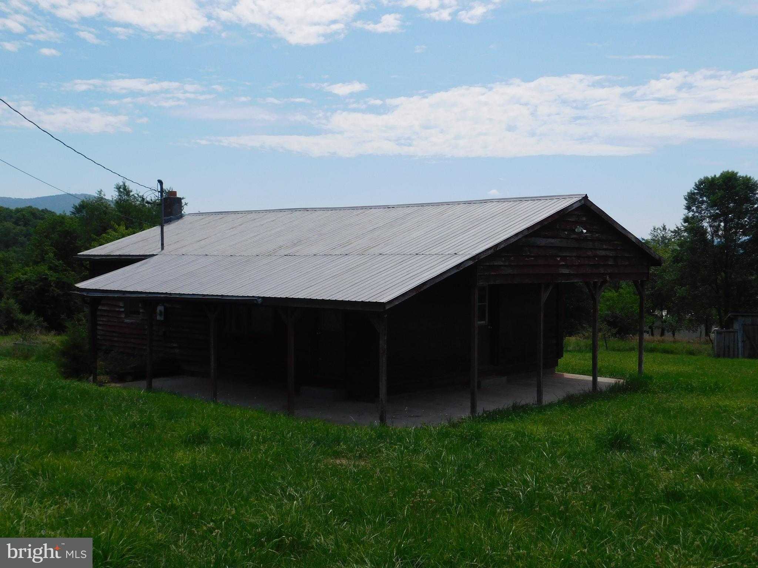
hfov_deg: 46.8
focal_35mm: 40
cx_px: 379
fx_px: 876
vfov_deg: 36.0
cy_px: 284
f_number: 7.2
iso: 125
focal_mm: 7.1
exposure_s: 1/800
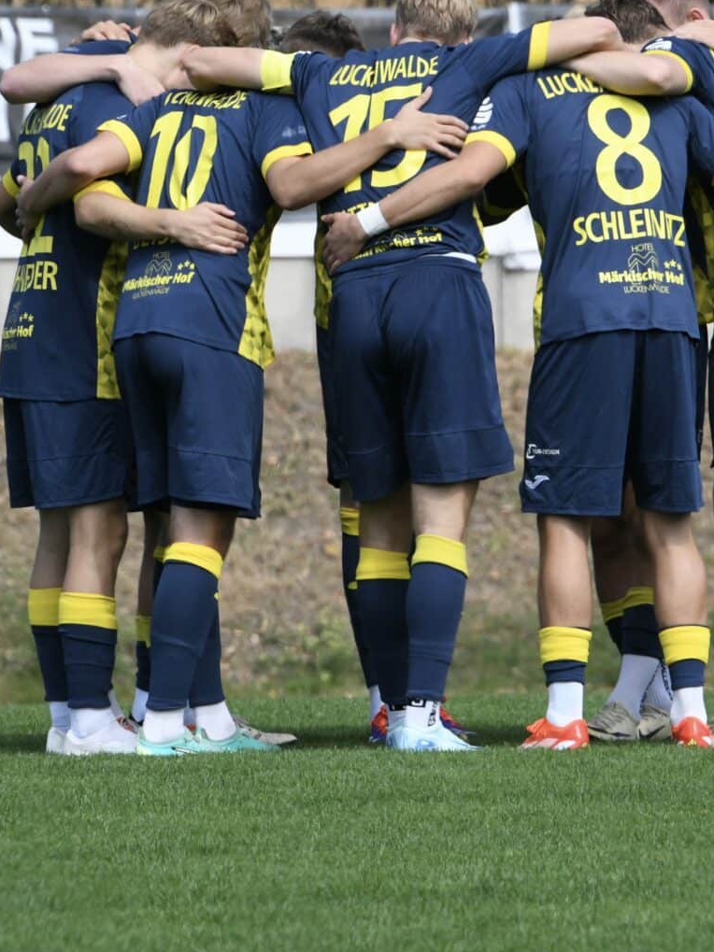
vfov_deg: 2.6
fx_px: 21263
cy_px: 382
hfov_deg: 1.9
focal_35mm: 773
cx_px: 453
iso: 2000
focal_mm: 400
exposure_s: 1/1600
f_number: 13
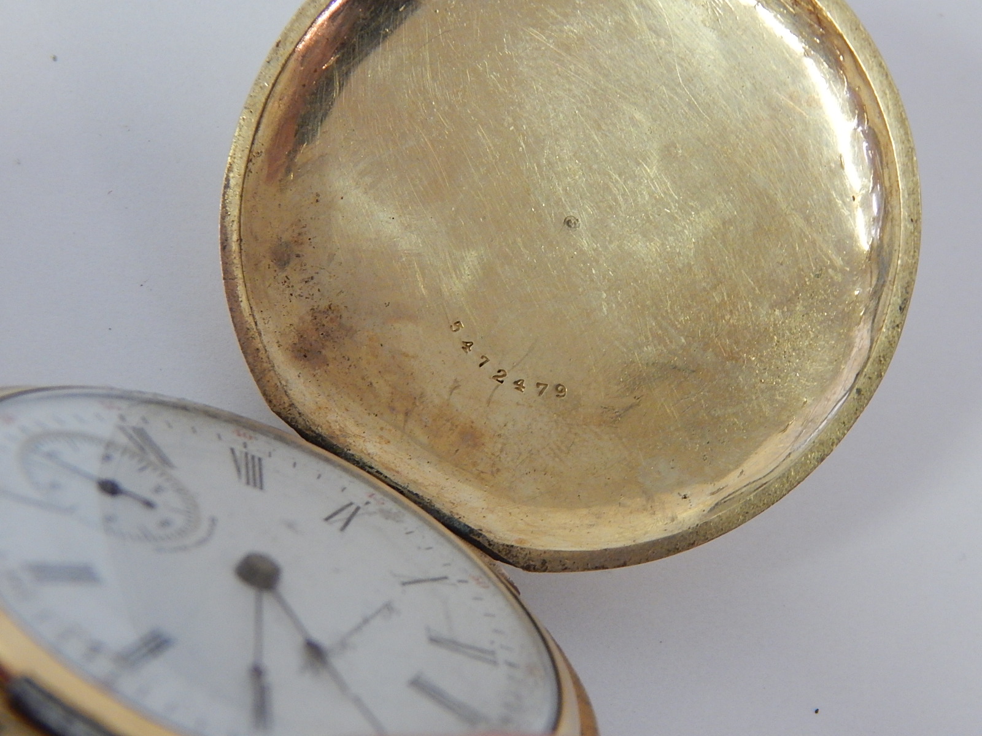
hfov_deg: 23.0
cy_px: 368
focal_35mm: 85
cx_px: 491
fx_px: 2411
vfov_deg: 17.4
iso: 400
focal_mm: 15.3
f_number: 4.3
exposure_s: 1/20
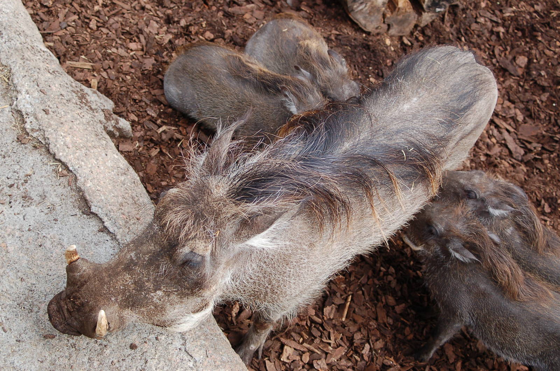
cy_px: 186
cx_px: 280
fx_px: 815
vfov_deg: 25.7
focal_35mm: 52
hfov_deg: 37.9
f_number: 4
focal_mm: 35
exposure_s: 1/1000
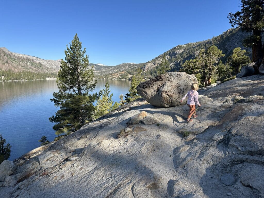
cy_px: 99
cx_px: 132
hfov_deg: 71.6
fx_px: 183
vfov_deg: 56.8
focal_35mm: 24
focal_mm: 6.86
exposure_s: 1/2660
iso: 80
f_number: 1.78
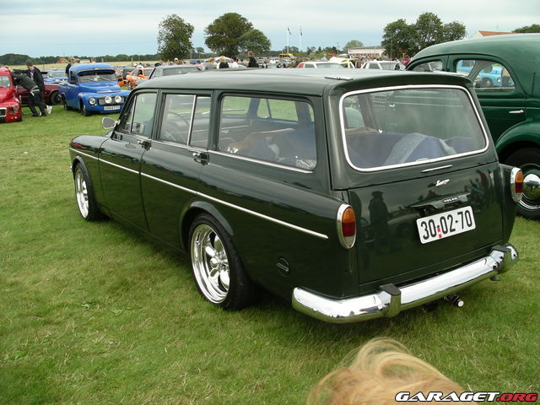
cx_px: 270
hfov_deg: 50.1
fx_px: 577
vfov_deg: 38.7
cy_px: 202
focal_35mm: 37
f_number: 4.3
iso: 64
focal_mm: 7.8
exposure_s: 1/320
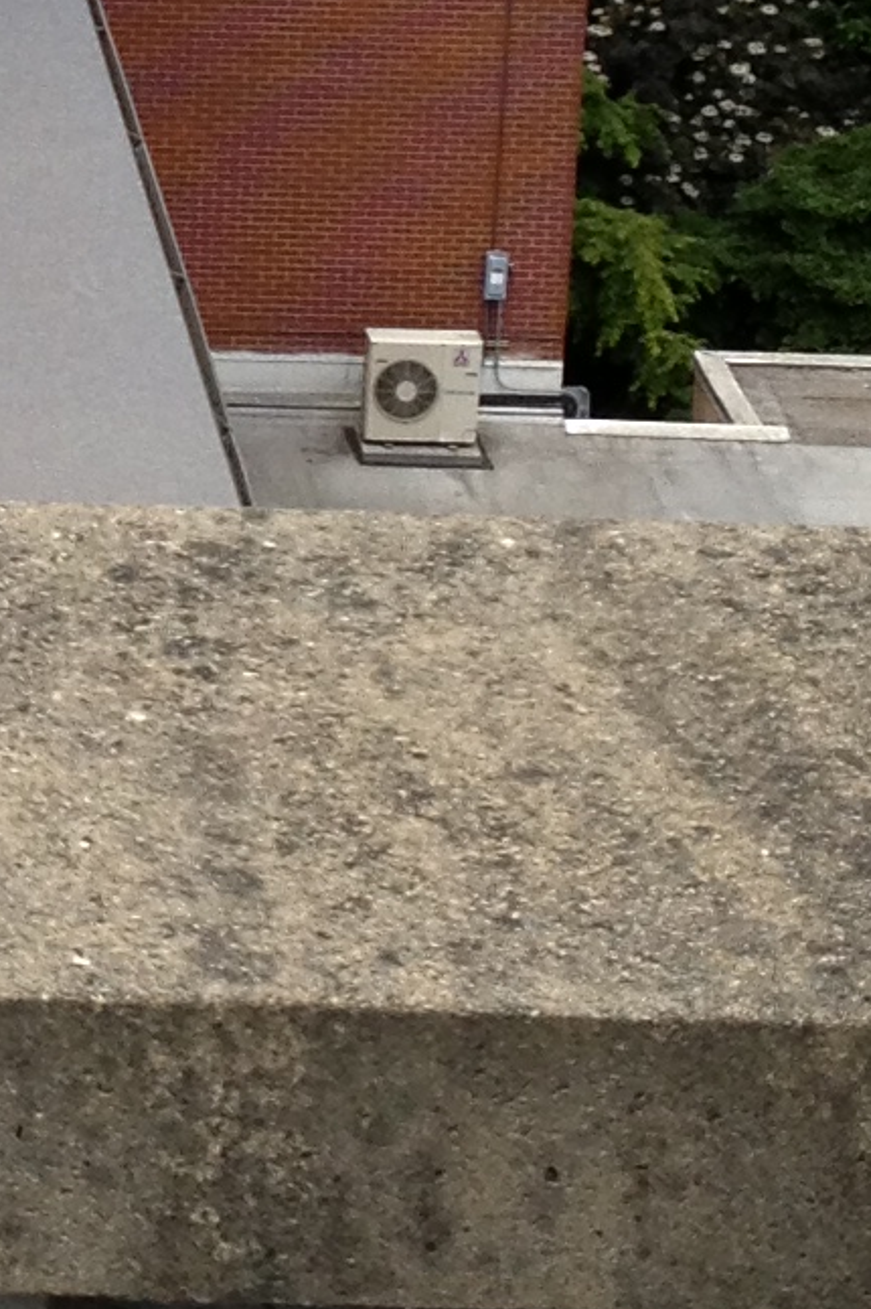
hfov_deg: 7.4
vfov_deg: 11.0
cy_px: -188
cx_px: -359
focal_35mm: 184
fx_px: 6684
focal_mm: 4.28
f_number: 2.4
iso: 50
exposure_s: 1/1042
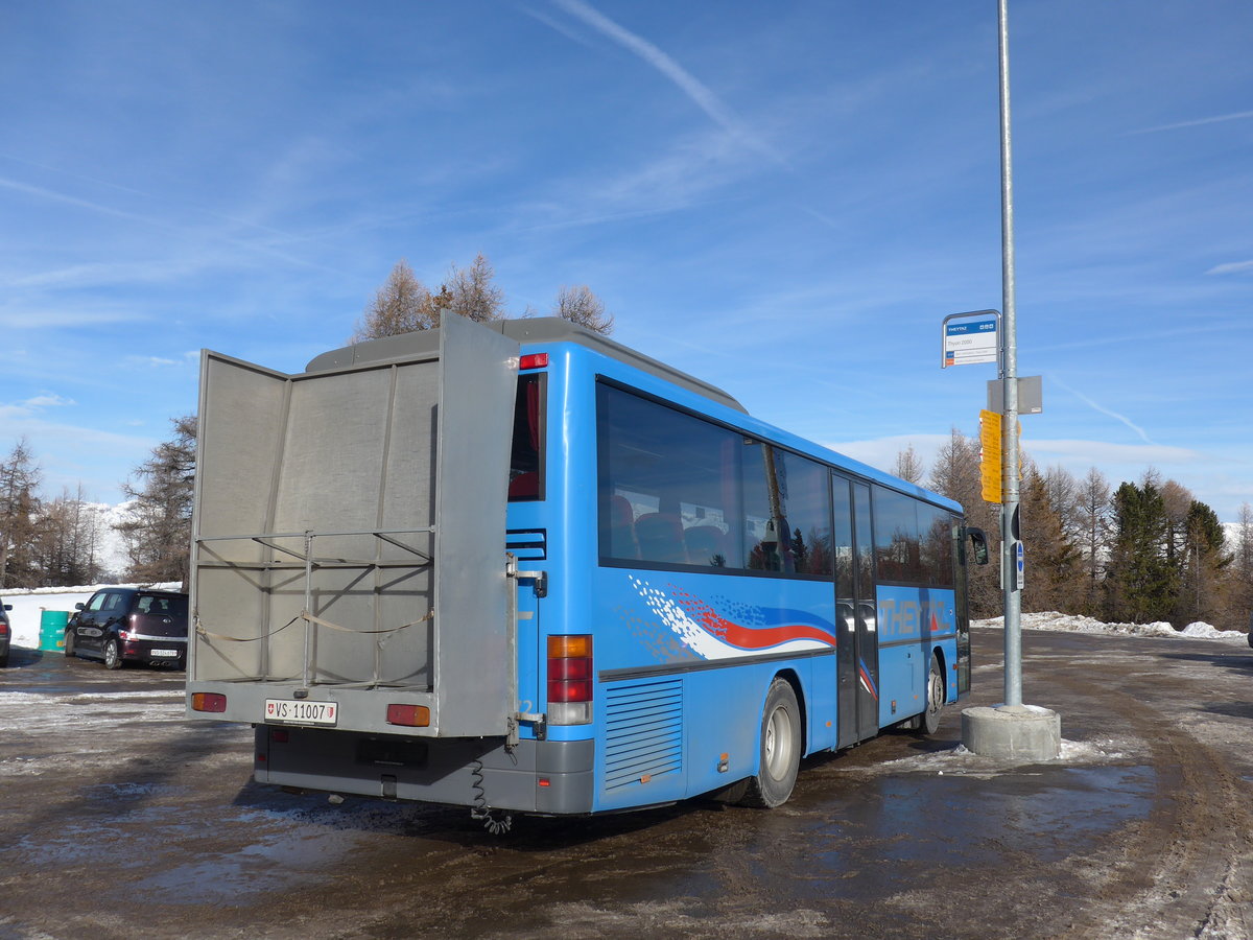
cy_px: 470
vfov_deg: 48.2
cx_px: 626
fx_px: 1050
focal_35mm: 29
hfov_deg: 61.7
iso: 80
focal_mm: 6
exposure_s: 1/1600
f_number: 3.2
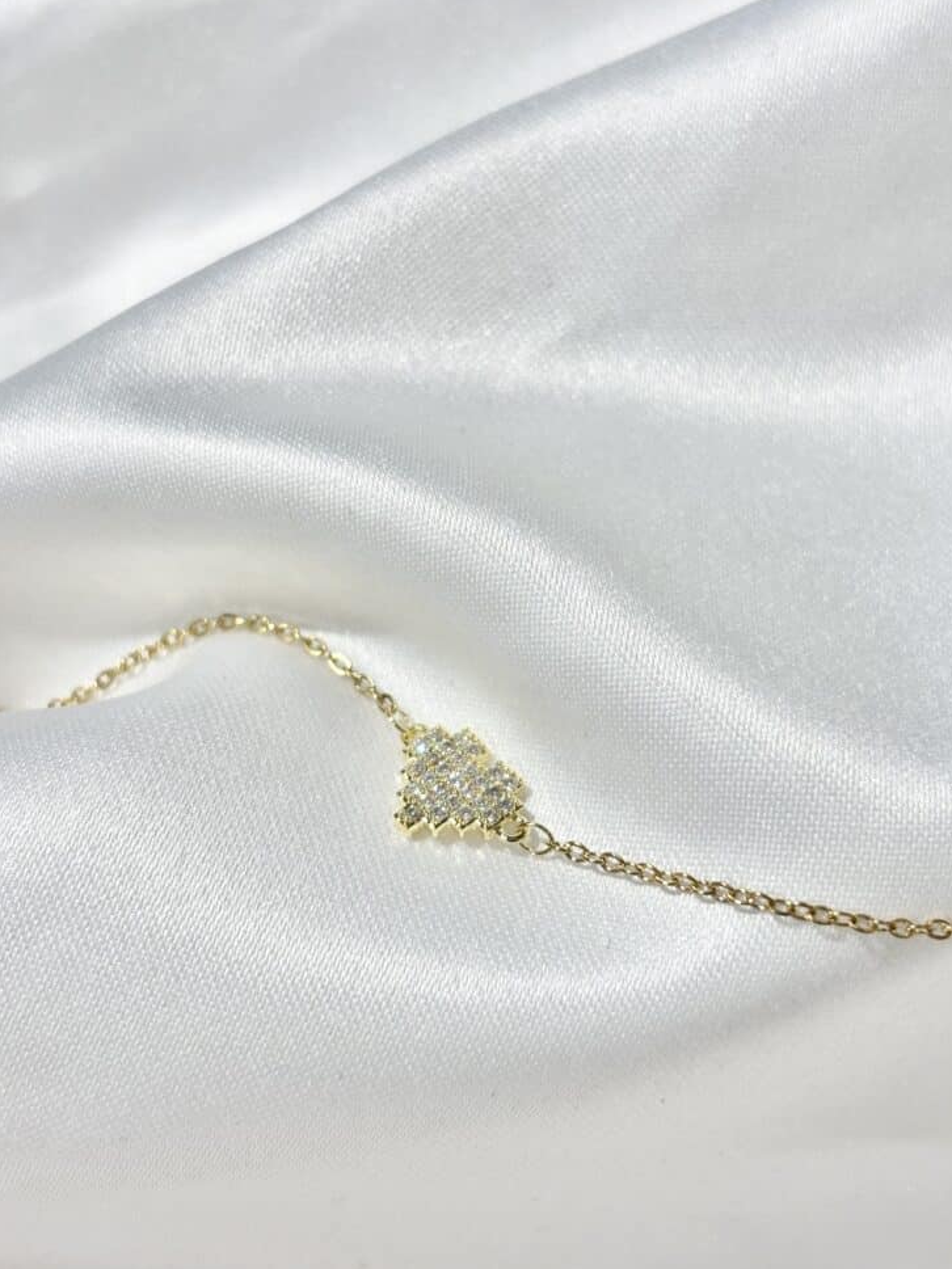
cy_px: 655
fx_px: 2017
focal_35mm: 55
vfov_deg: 34.9
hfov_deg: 26.6
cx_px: 498
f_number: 1.6
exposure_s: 1/327
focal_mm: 5.96
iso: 32
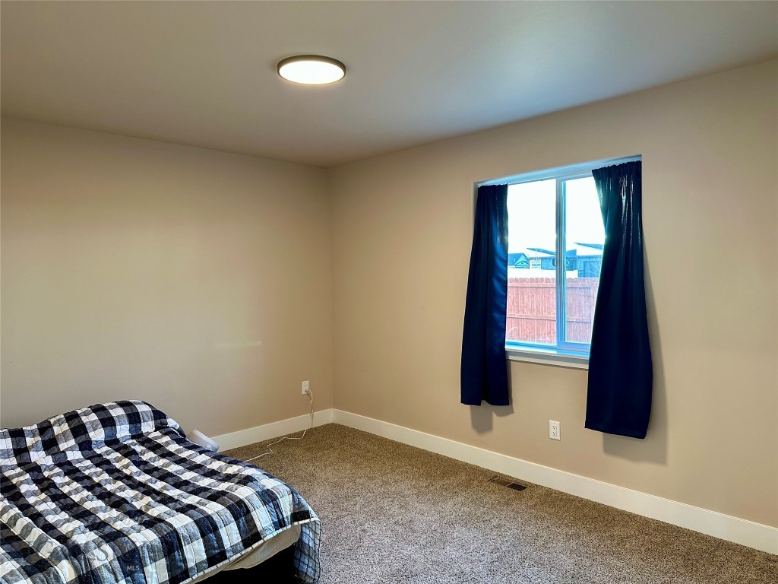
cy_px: 292
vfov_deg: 56.8
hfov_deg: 71.6
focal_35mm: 24
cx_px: 389
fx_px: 539
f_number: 1.78
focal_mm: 6.86
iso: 250
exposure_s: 1/60
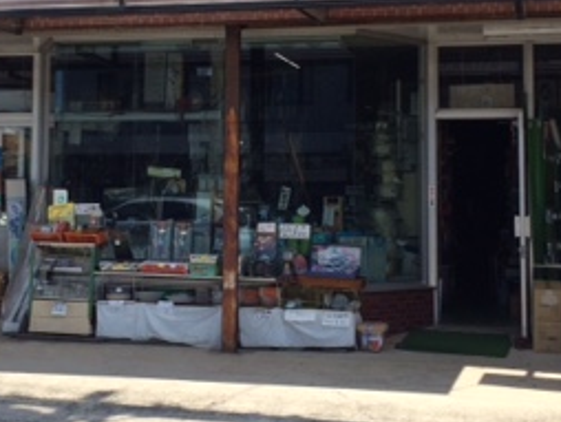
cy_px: 106
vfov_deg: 20.0
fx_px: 1184
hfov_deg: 26.6
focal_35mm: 73
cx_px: 214
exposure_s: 1/1053
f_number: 2.2
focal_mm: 4.15
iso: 32
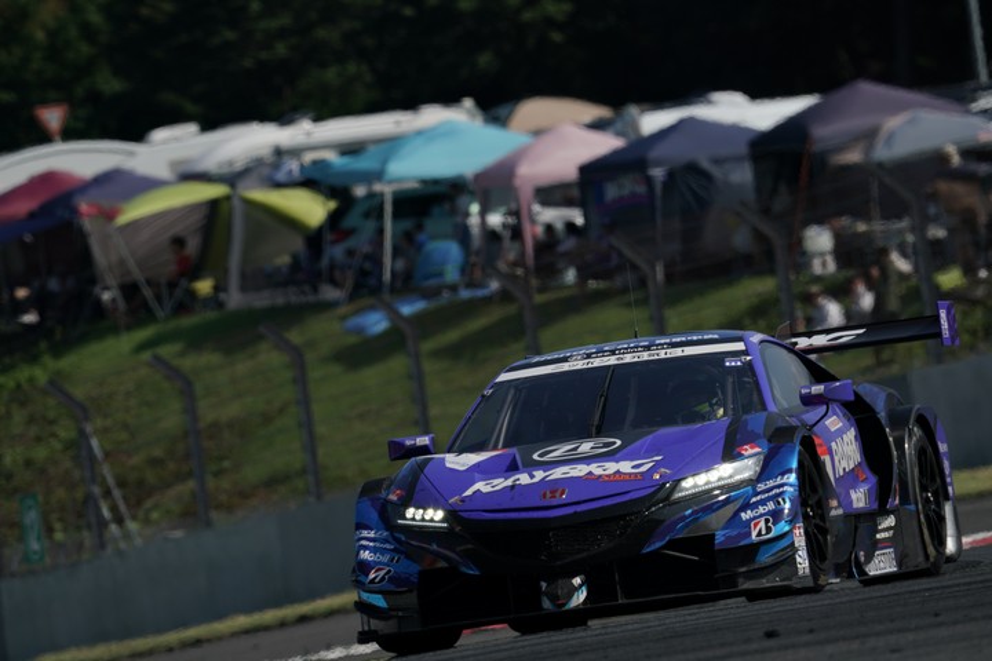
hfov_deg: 3.4
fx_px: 16532
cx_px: 496
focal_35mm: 600
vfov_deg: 2.3
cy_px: 330
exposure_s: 1/1000
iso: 200
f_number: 10
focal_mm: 600
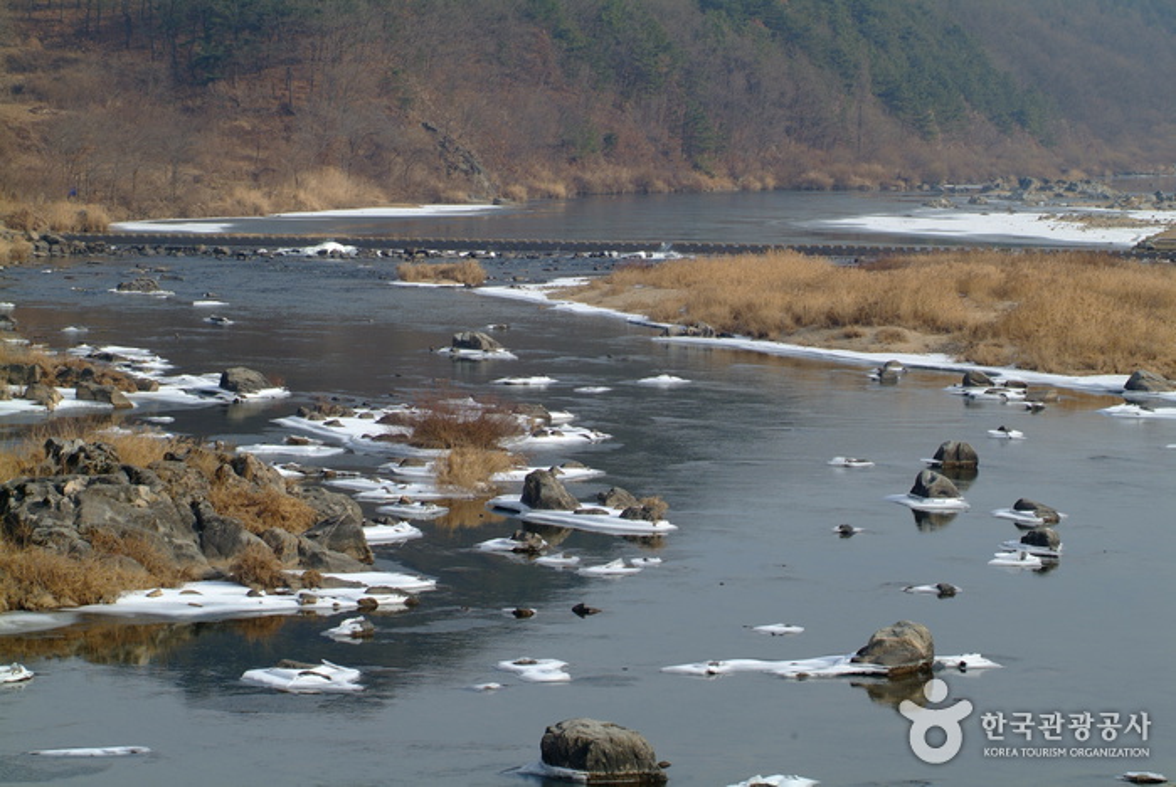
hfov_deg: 17.0
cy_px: 394
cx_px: 588
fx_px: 3925
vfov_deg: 11.5
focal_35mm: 120
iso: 100
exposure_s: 1/180
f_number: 6.7
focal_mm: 80
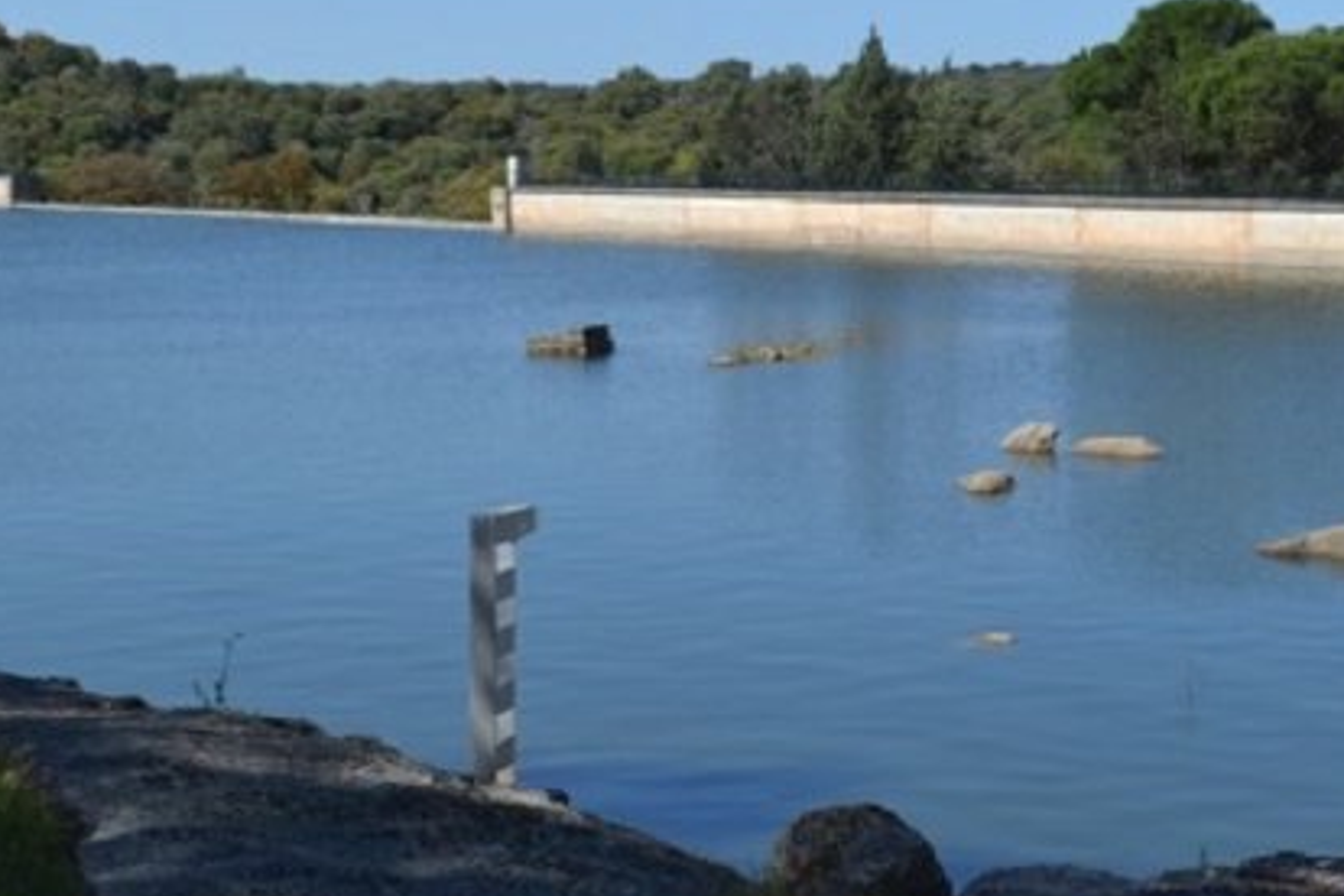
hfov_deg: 23.9
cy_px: 341
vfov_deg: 16.1
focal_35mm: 85
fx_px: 3173
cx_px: 789
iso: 100
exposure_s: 1/250
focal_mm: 34
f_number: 8
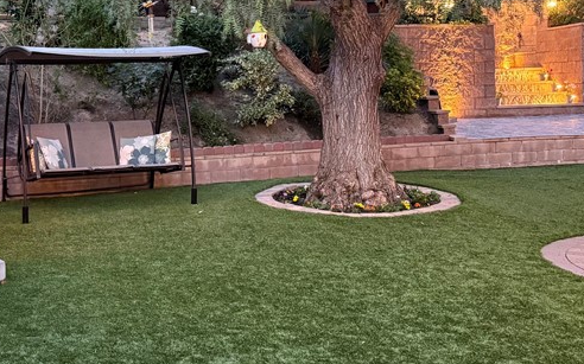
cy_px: 133
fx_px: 843
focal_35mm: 53
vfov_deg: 24.3
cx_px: 96
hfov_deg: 36.6
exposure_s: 1/40
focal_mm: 6.76
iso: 800
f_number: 1.78
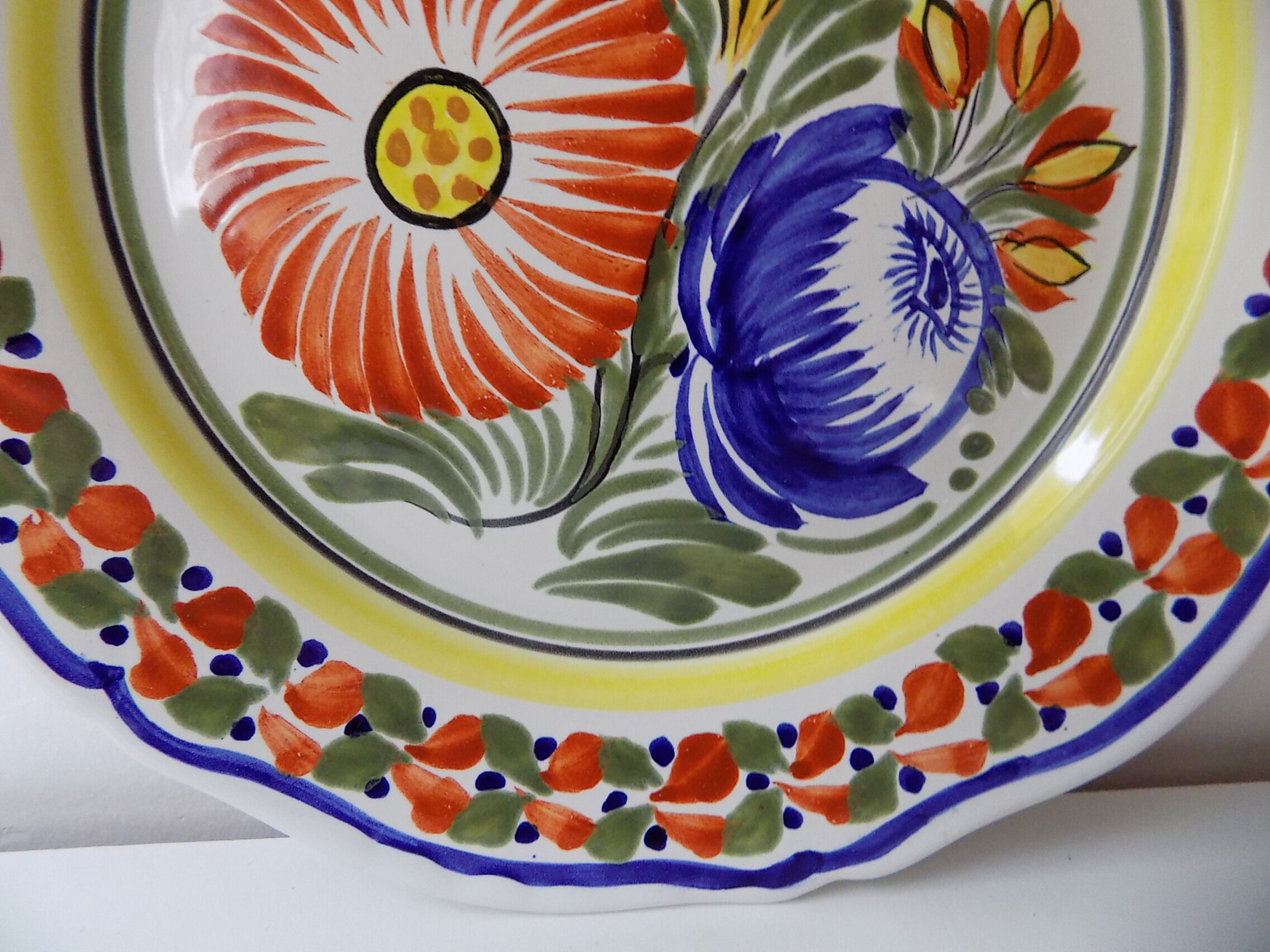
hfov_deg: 73.9
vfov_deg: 58.9
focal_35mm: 23
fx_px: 844
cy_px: 476
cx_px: 635
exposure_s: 1/30
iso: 280
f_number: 3.1
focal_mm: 4
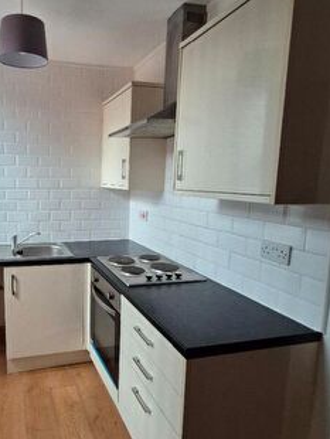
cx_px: 71
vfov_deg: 76.3
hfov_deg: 57.1
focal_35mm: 22
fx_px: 279
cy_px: 223
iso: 250
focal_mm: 1.74
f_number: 2.2
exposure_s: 1/50
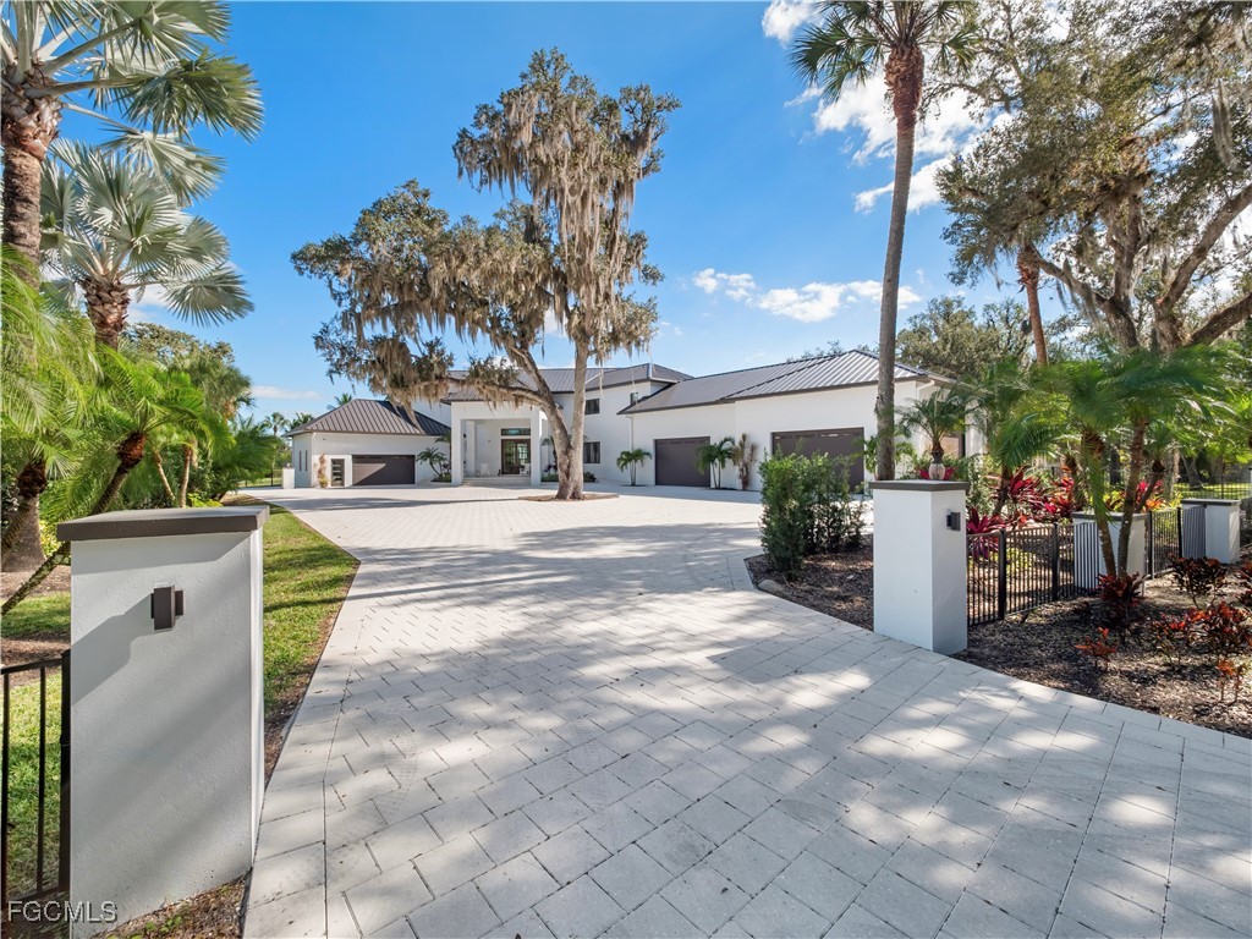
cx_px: 626
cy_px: 470
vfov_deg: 85.7
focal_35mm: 14
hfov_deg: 102.1
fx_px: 506
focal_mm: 7
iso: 200
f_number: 7.1
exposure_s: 1/160
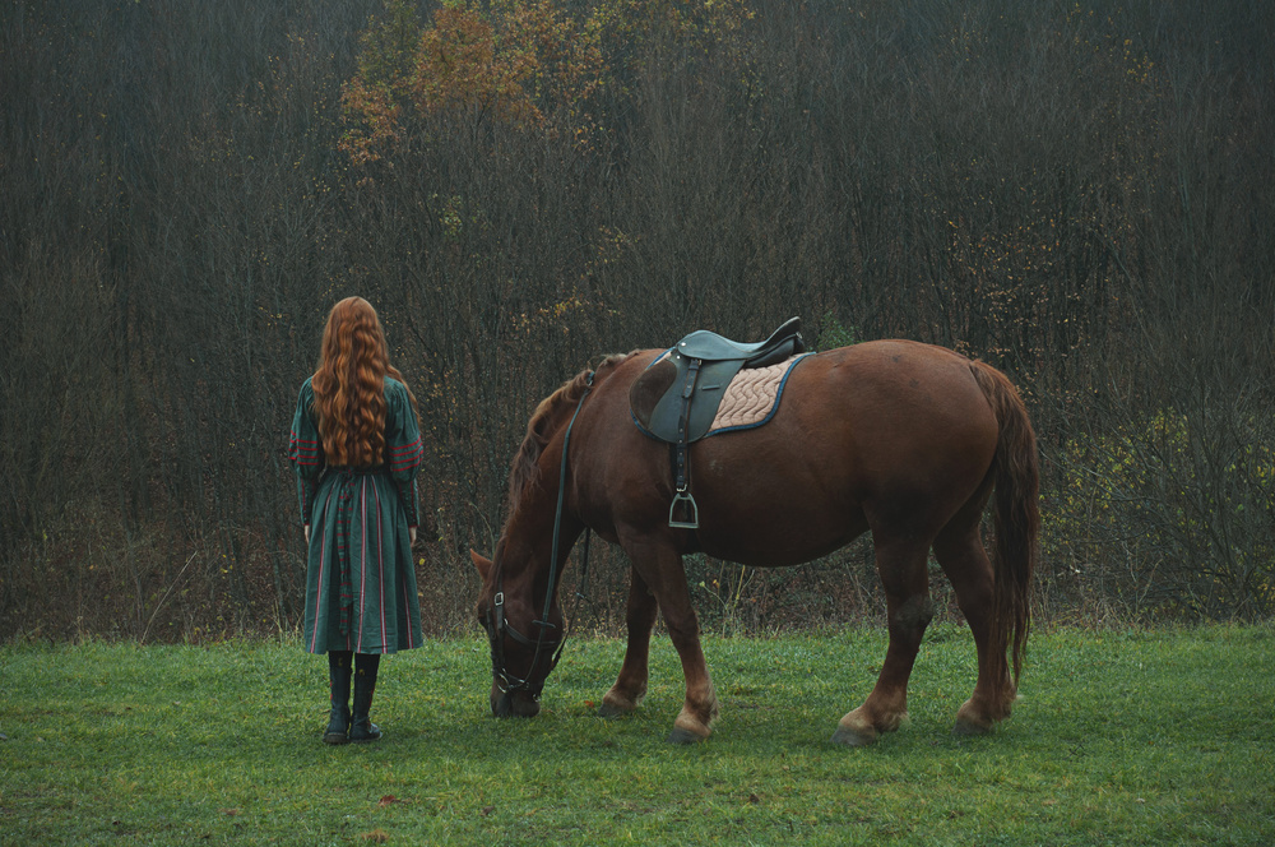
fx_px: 2653
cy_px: 424
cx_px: 638
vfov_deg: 18.1
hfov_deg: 27.0
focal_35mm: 75
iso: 200
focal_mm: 50
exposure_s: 1/45
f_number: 8
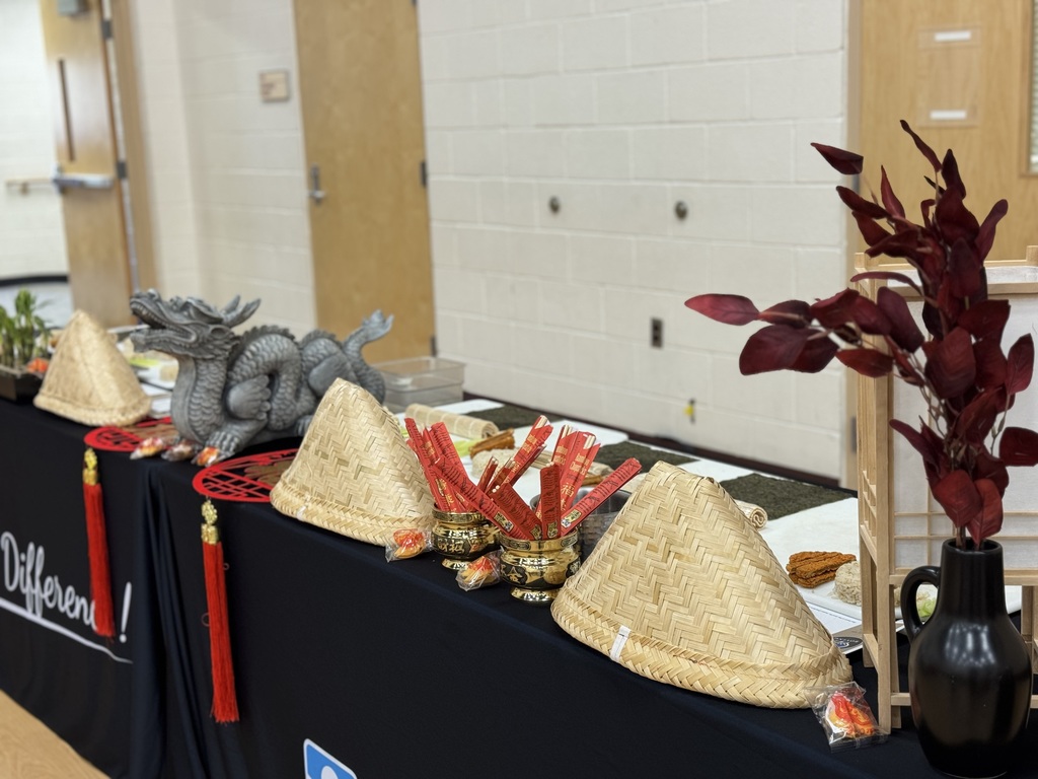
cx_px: 519
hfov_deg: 39.7
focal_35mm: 48
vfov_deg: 30.3
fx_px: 1439
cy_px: 390
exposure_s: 1/60
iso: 125
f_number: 1.78
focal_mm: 6.76
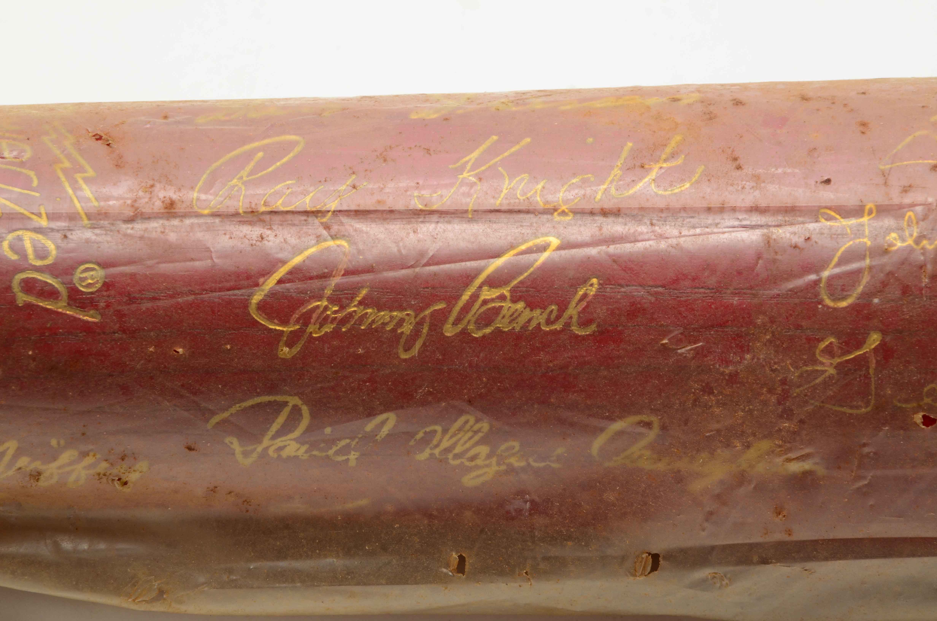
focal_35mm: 158
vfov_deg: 8.7
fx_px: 4091
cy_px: 310
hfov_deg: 13.1
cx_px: 468
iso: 200
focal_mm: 105
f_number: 18
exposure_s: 1/160
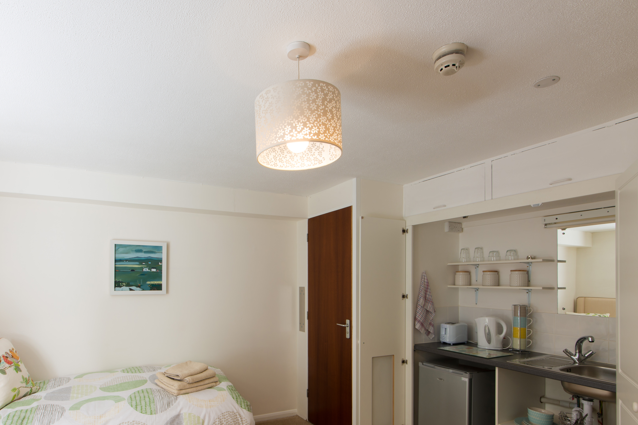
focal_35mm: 20
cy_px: 275
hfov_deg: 83.0
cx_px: 258
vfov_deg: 60.8
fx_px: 355
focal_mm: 15
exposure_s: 1/2.5
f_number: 11
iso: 100
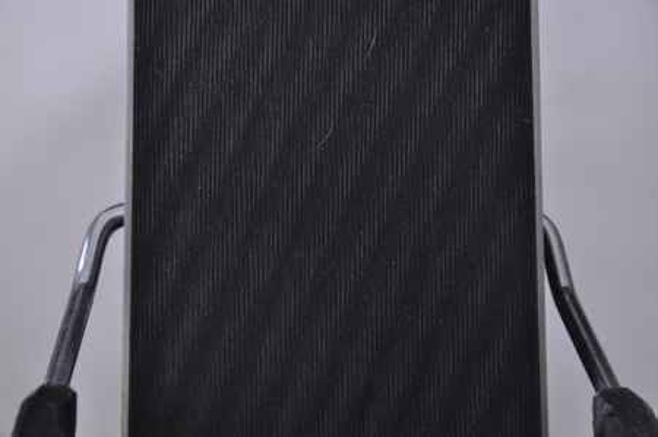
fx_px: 2876
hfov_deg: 13.1
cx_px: 329
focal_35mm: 158
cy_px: 218
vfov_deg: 8.7
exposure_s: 1/125
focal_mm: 105
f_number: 9.5
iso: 3200
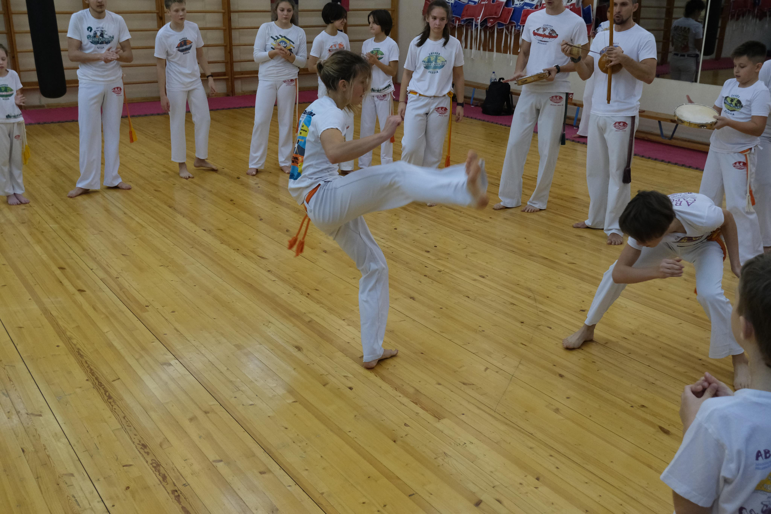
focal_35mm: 37
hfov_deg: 51.9
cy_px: 257
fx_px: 792
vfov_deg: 35.9
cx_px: 386
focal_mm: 24.9
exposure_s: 1/320
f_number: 4.4
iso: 2500
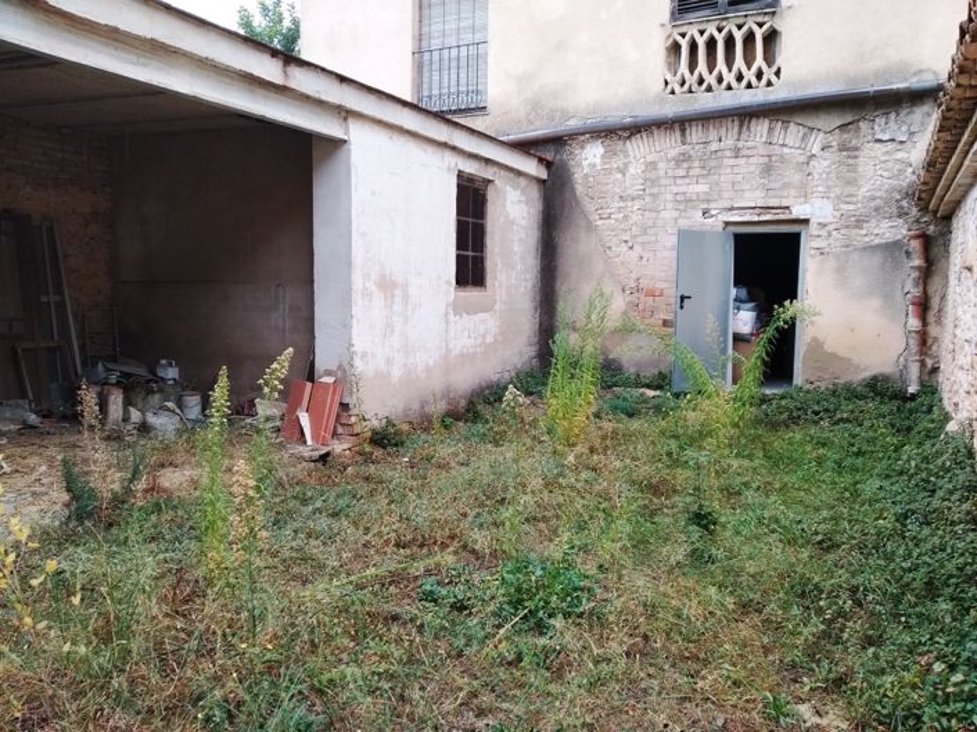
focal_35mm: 26
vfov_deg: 53.0
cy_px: 366
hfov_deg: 67.3
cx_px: 488
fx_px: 733
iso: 160
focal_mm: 3.82
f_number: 2.2
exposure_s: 1/100
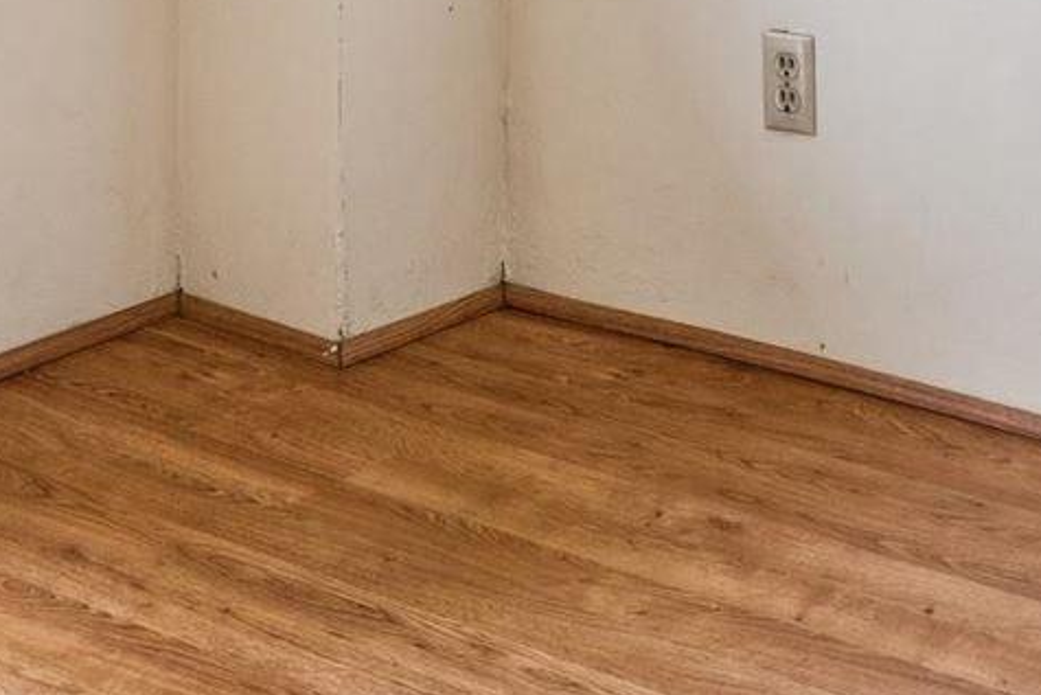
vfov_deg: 12.0
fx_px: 2937
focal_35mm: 102
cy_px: -699
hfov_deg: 20.1
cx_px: 513
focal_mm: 15.7
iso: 400
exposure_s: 1/10
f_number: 13
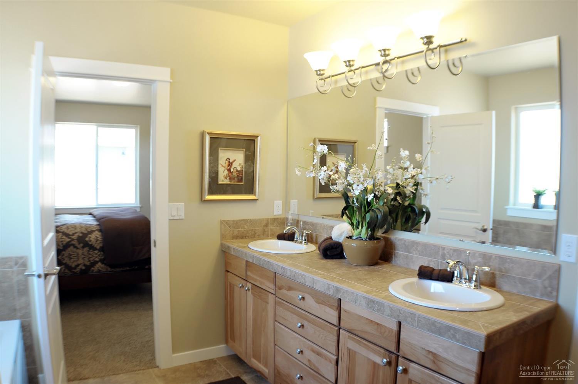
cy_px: 192
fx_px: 529
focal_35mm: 33
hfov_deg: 57.3
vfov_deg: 39.8
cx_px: 289
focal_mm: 22
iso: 200
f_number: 3.5
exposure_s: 1/25
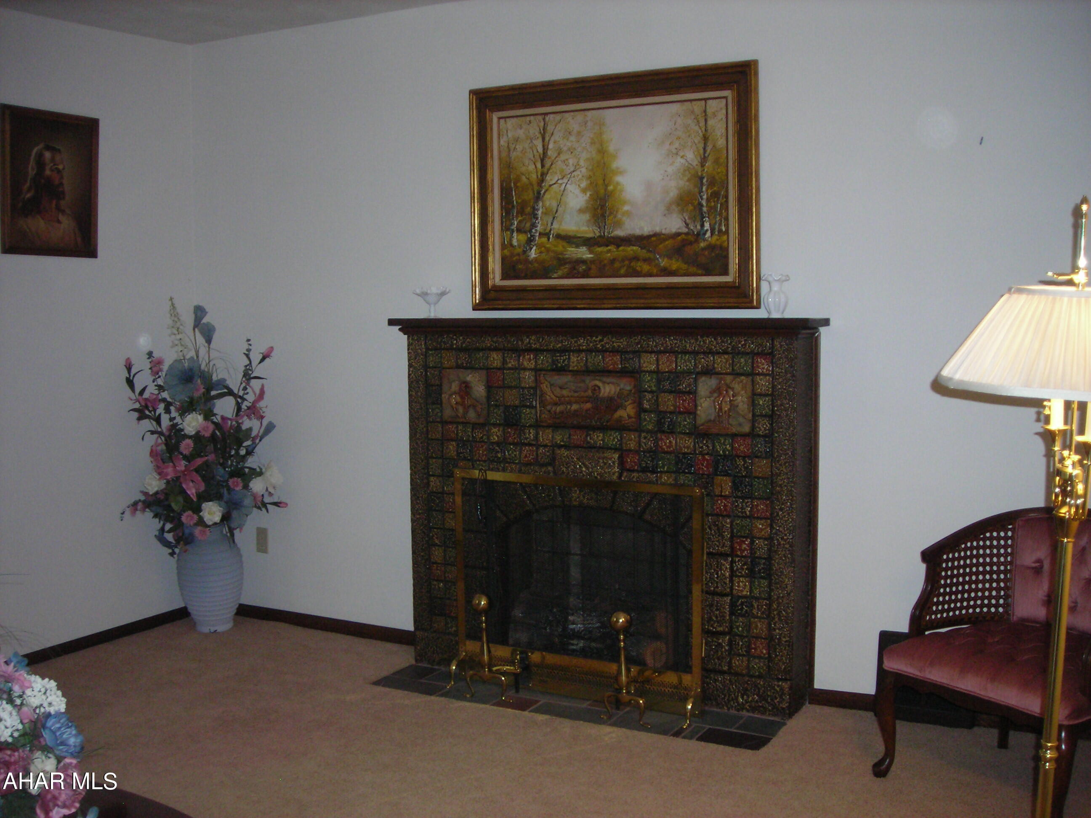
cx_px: 546
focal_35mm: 38
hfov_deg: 49.0
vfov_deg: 37.7
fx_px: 1198
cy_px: 409
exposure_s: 1/60.1
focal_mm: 6.3
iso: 200
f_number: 3.2
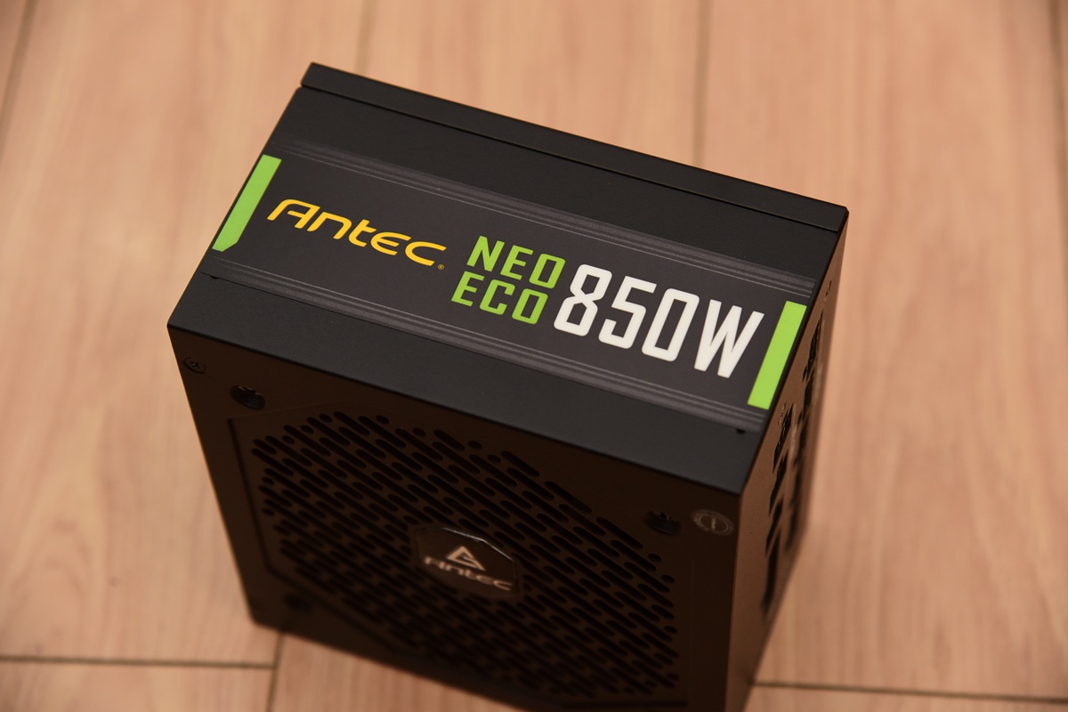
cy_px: 356
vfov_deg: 14.9
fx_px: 2729
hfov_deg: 22.1
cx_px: 534
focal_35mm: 92
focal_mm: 92
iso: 1600
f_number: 5.6
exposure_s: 1/60
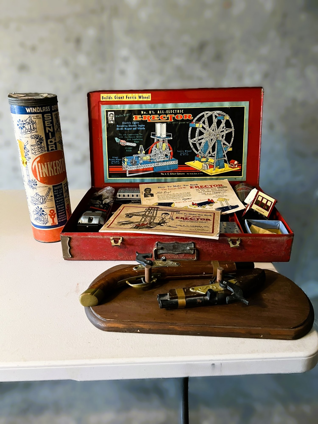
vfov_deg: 67.3
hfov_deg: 53.1
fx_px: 318
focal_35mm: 26
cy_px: 212
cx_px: 159
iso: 640
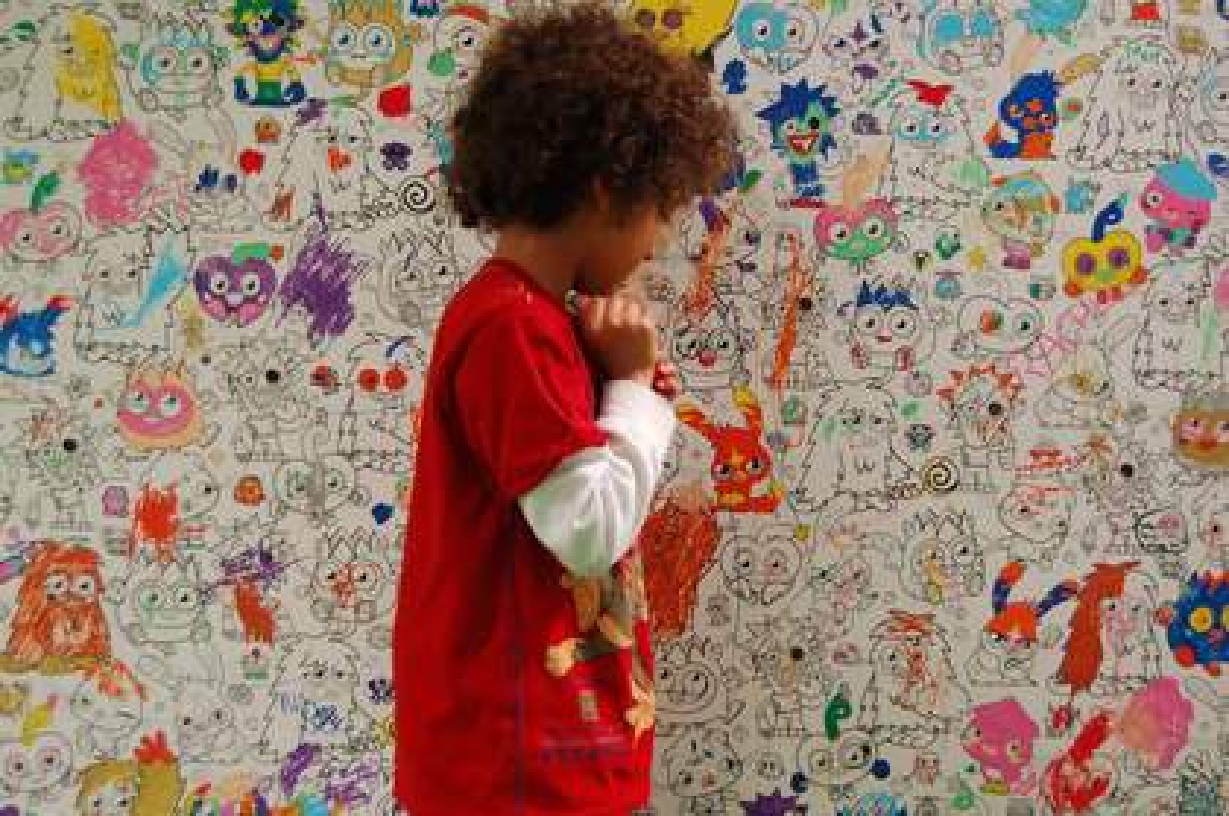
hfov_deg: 46.4
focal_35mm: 42
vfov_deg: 31.8
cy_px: 408
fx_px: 1432
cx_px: 614
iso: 800
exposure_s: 1/15
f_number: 4.2
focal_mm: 28
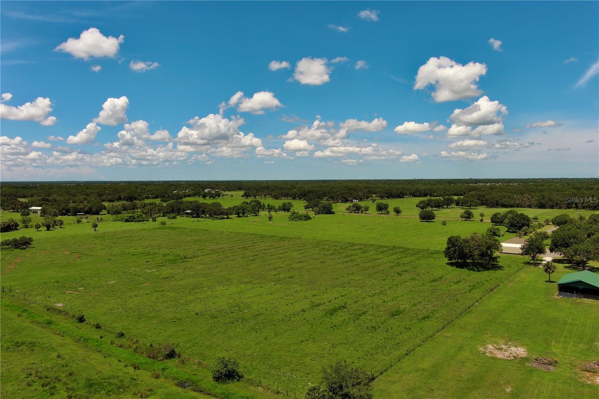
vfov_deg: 44.9
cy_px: 200
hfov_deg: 63.7
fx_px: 482
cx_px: 300
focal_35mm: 29
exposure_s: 1/320
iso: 100
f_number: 9
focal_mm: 10.57
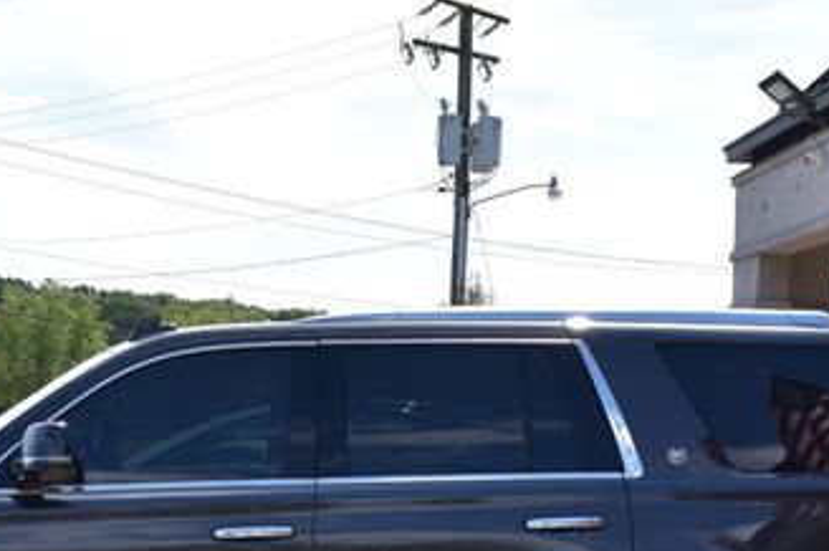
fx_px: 1817
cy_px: 533
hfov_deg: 25.6
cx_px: 291
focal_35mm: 79
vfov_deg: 16.9
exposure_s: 1/400
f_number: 11
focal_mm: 27
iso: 400
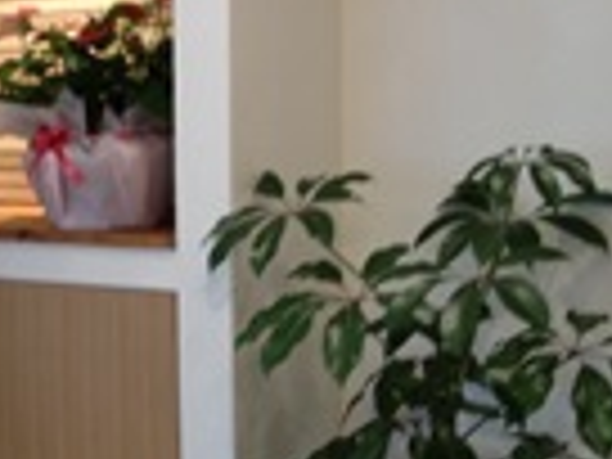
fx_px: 2033
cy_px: 338
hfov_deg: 15.5
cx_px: -369
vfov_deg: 12.8
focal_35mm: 115
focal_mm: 4.28
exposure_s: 1/24
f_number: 2.4
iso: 64
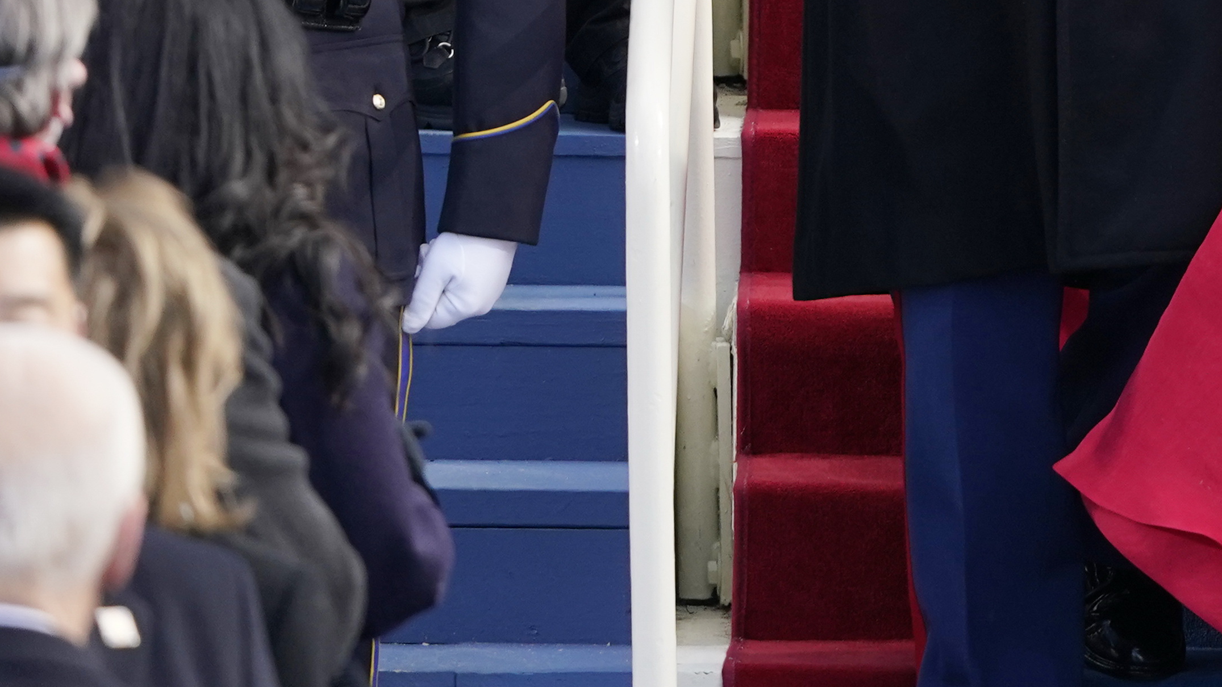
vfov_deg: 0.9
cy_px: -188
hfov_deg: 1.5
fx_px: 45915
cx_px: 1492
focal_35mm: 1417
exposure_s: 1/1000
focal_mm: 485
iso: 1000
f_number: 7.1
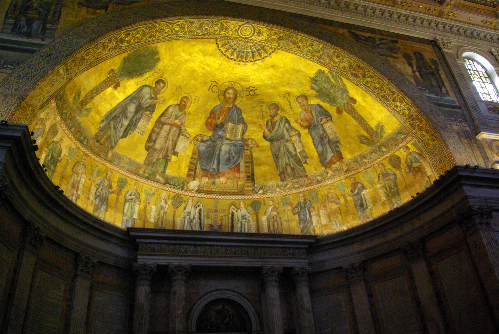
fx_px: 416
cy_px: 167
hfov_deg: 61.9
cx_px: 250
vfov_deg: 43.7
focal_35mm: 30
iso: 1600
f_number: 4
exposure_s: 1/45
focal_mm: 20
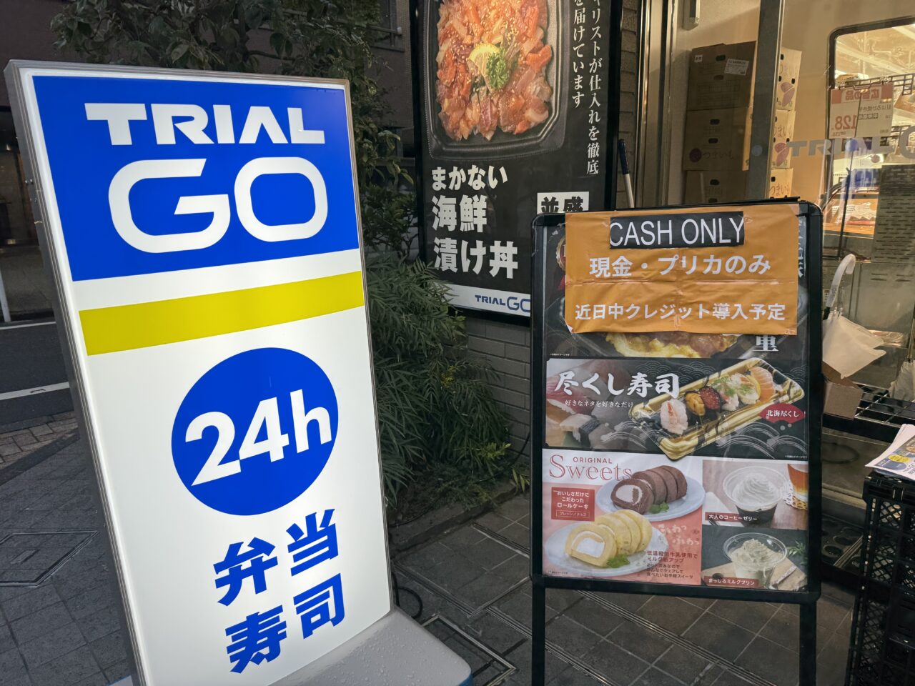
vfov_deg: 56.8
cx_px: 458
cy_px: 343
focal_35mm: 24
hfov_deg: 71.6
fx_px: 634
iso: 80
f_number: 1.78
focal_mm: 6.76
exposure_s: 1/152
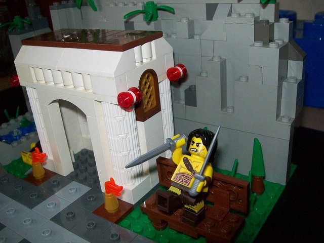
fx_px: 337
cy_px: 122
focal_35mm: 36
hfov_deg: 51.4
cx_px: 162
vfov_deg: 39.7
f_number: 2.7
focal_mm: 6
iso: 160
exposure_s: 1/60
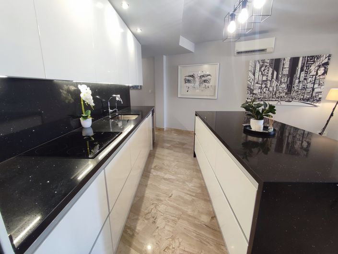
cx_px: 169
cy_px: 127
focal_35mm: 16
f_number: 2.2
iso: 153
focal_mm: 1.65
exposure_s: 1/50
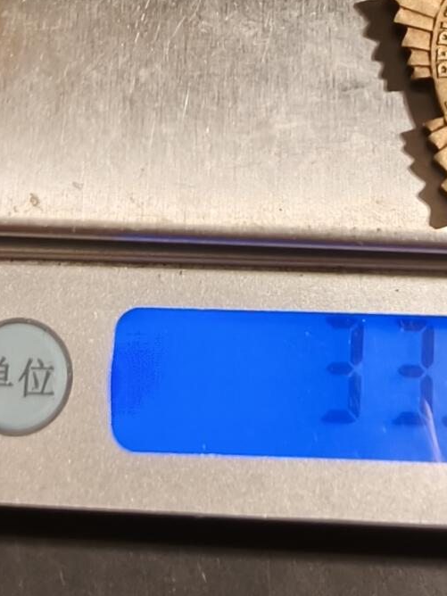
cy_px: 236
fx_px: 1067
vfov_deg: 31.1
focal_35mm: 62
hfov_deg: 23.2
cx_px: 385
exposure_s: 1/50.5
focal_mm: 2.32
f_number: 2
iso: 160
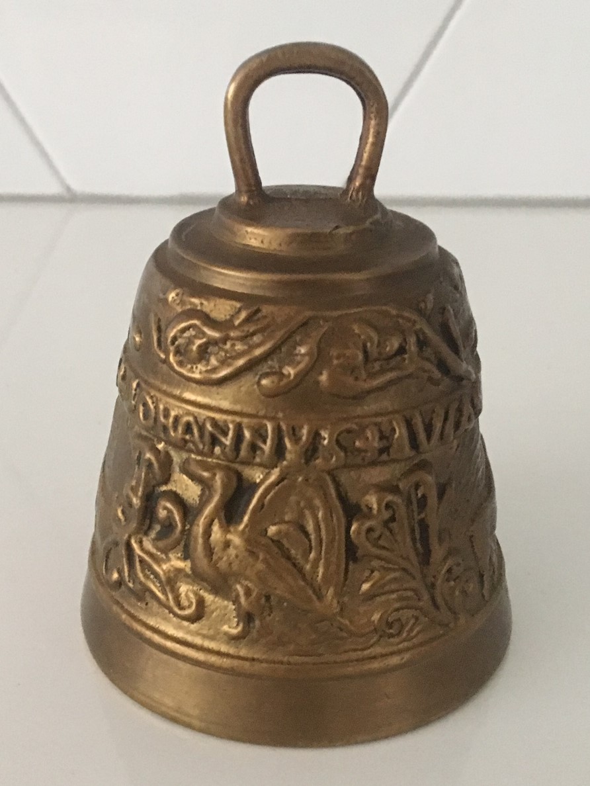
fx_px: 659
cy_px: 393
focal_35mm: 29
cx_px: 295
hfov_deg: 48.3
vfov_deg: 61.6
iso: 250
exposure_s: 1/25
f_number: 2.2
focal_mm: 4.15
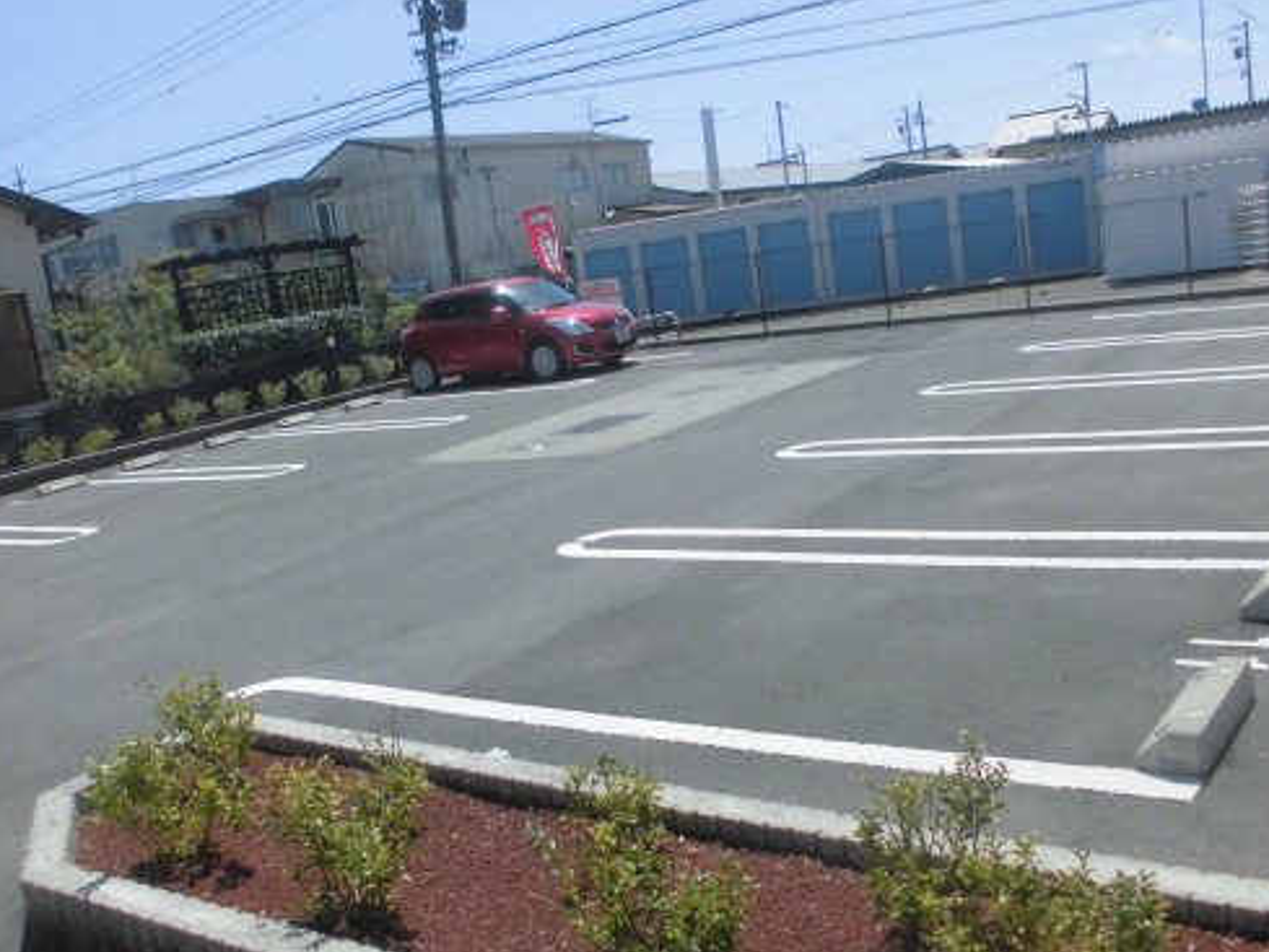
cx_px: 553
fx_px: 1247
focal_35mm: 34
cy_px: 537
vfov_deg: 41.7
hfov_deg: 53.8
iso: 100
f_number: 3.5
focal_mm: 4.6
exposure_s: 1/800
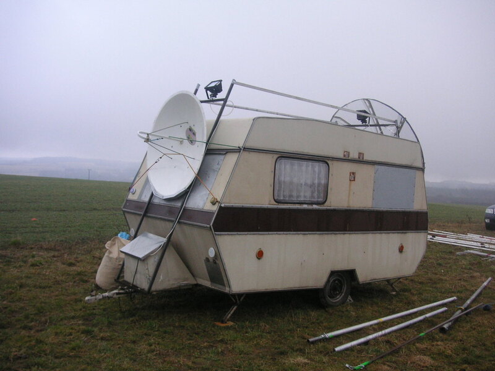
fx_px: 558
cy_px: 186
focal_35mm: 39
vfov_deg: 36.8
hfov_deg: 47.9
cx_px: 248
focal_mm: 6.5
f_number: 2.9
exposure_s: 1/45
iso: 80
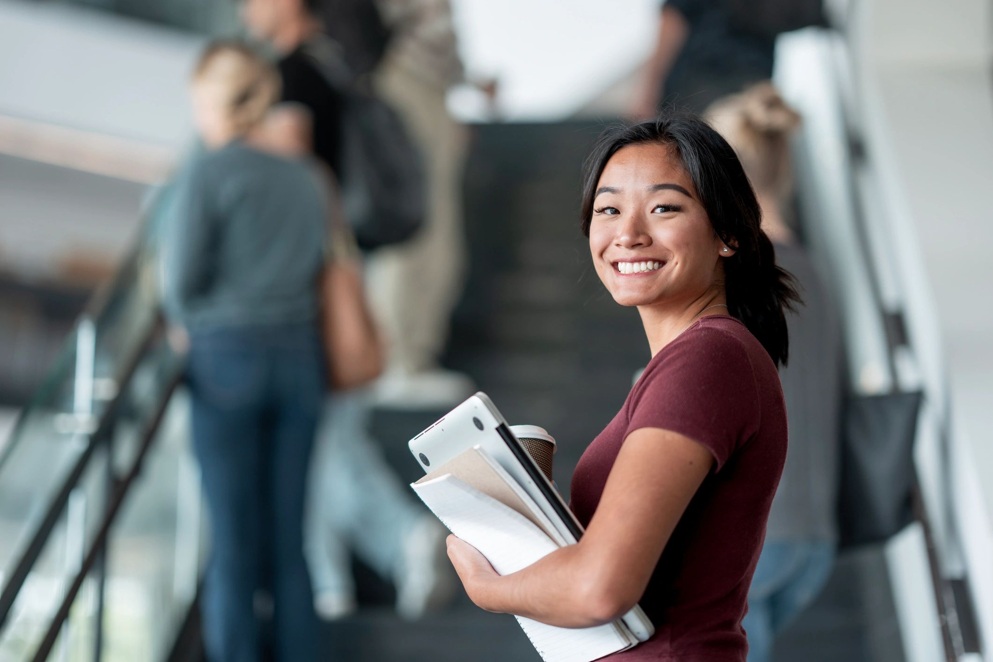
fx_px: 2344
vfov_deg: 16.1
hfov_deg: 23.9
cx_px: 496
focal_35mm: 85
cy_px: 331
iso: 100
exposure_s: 1/250
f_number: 1.4
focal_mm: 85
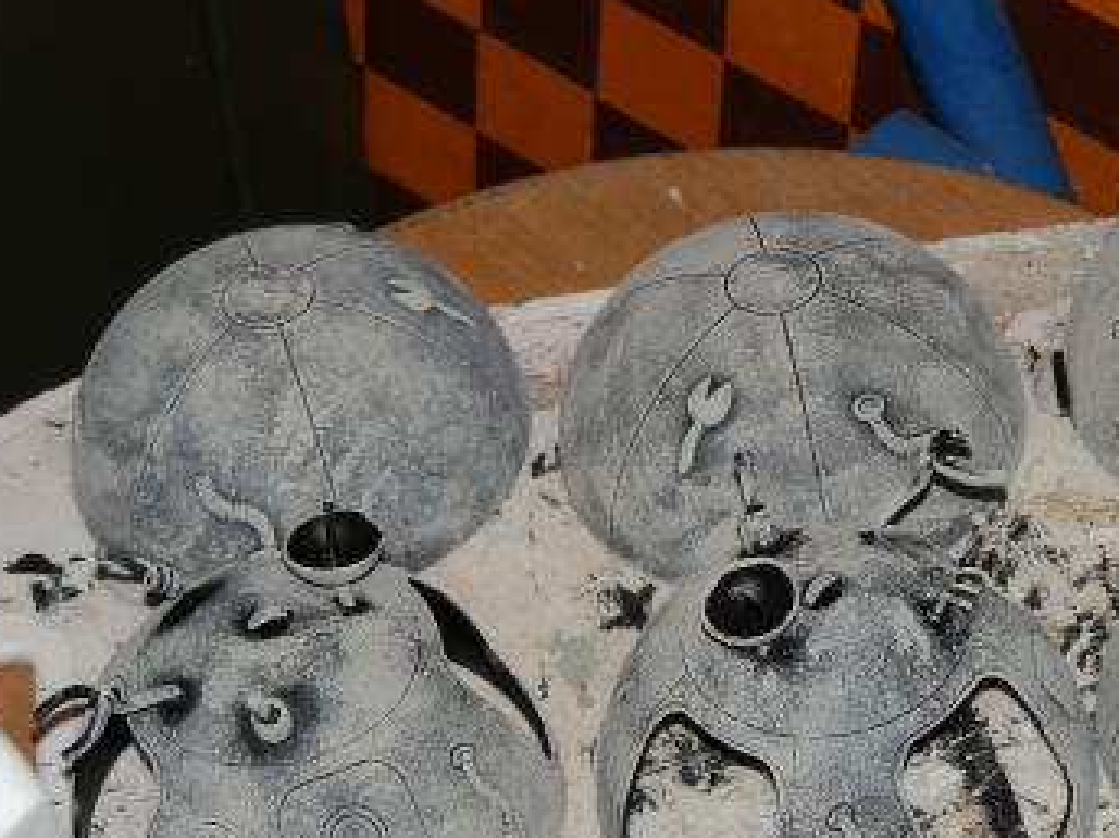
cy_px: 603
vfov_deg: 9.7
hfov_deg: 12.9
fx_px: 4944
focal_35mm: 153
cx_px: 825
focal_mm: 17.64
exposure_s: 1/125
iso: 100
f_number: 4
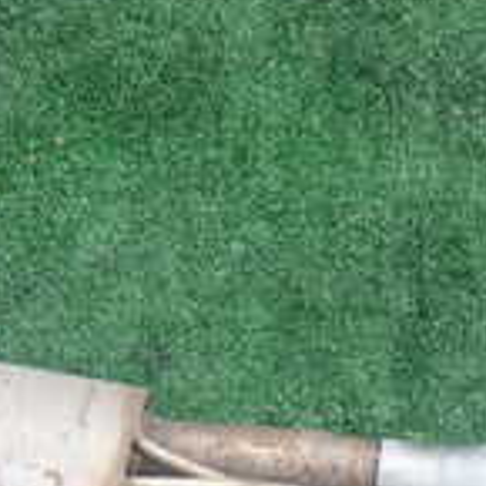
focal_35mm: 110
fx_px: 1747
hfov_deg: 15.0
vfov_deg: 15.8
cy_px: 355
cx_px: -164
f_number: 3.2
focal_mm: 5.4
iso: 100
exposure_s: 1/250
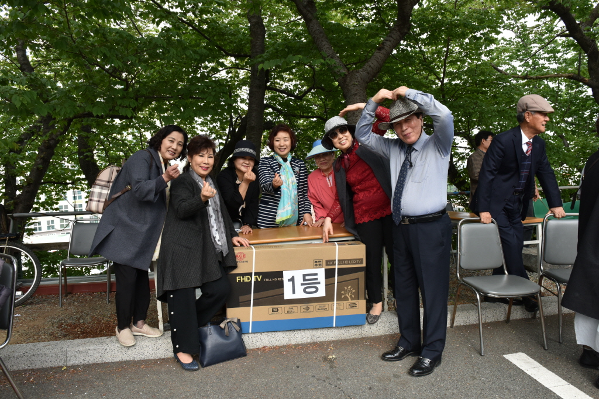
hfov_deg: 73.7
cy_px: 200
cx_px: 300
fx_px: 399
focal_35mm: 24
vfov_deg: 53.1
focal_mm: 24
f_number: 9
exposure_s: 1/320
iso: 800
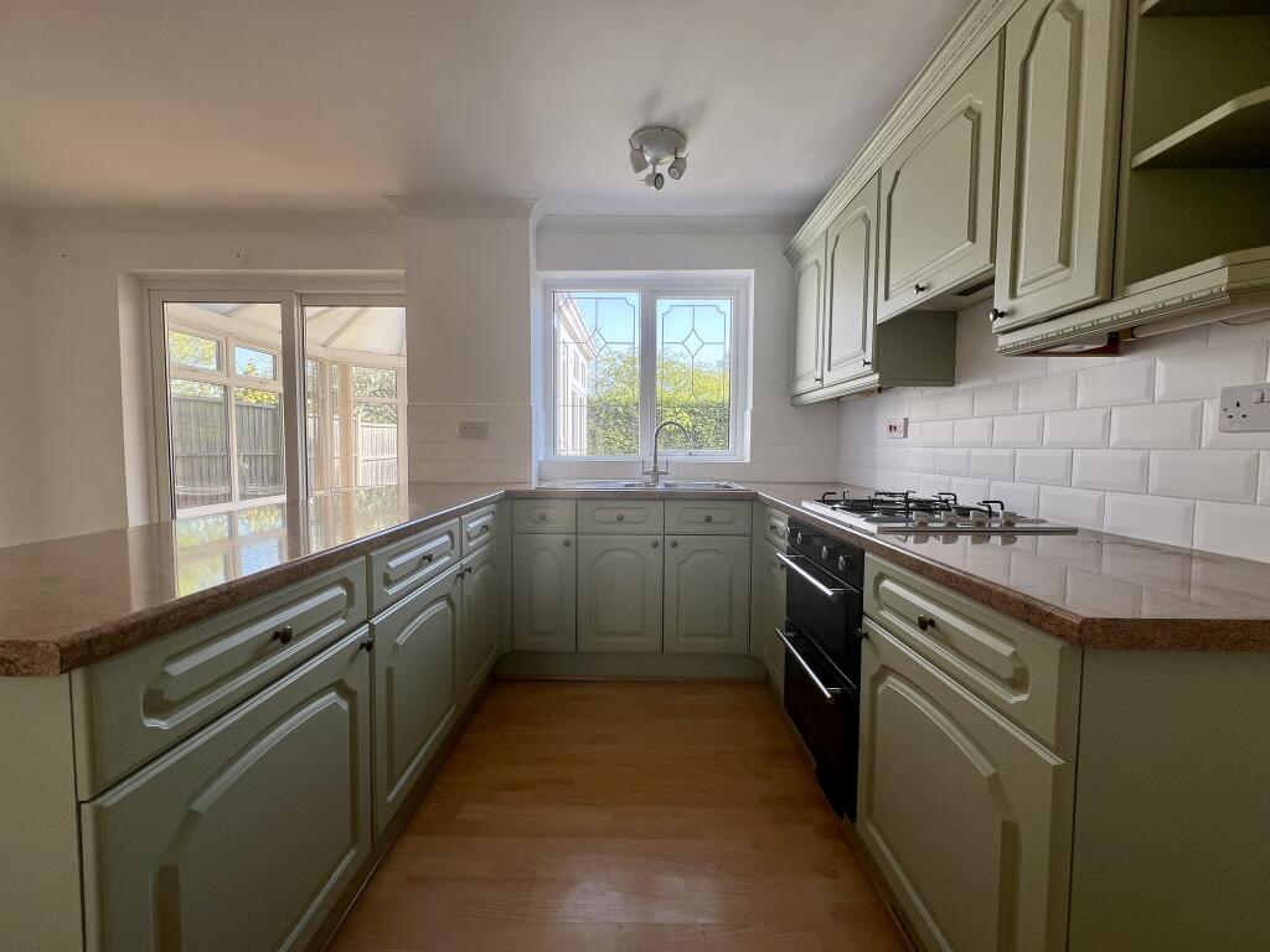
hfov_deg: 106.2
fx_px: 477
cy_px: 476
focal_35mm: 13
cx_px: 635
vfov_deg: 89.9
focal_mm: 1.57
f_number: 1.8
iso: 32
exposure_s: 1/104
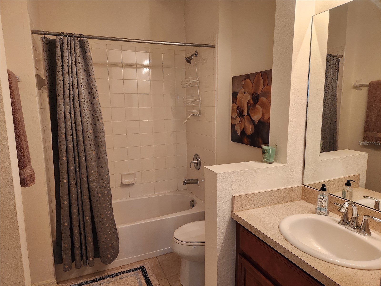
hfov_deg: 73.9
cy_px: 143
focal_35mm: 23
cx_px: 190
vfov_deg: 58.9
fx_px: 253
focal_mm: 5.4
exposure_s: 1/120
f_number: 1.8
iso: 400
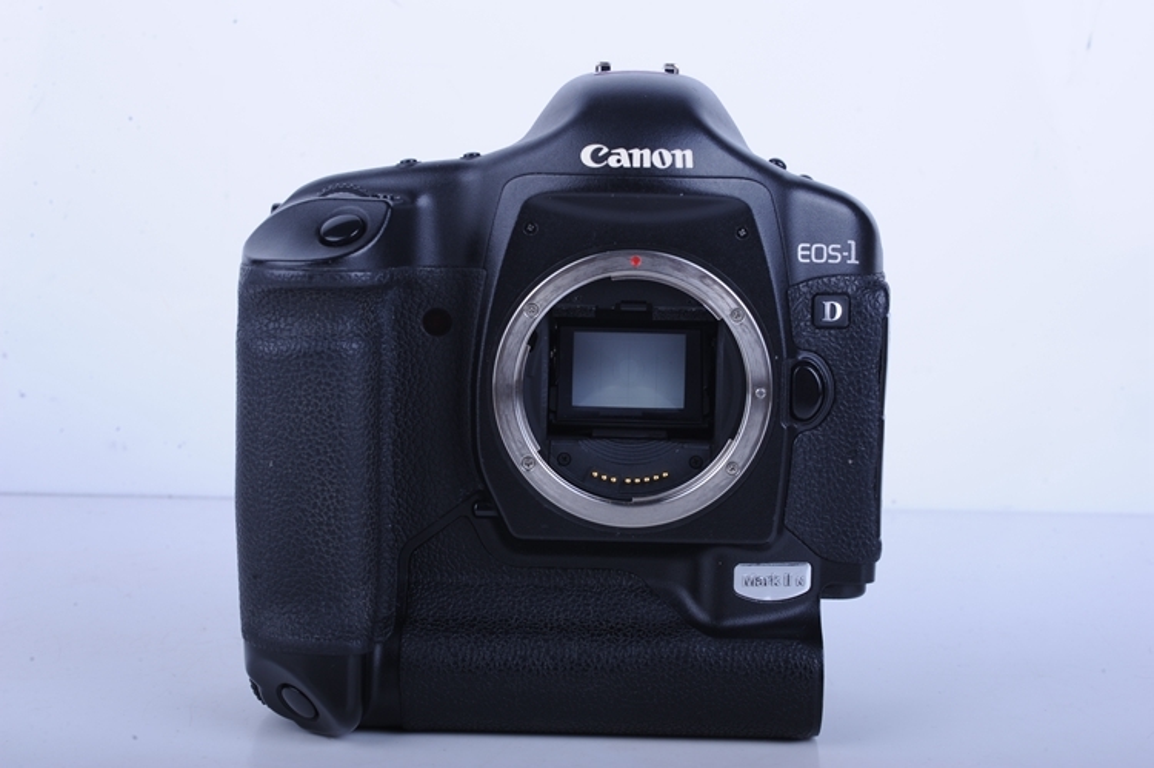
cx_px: 577
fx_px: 1922
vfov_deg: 22.6
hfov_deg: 33.4
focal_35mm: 60
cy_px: 384
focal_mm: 60
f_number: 18
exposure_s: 1/200
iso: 200
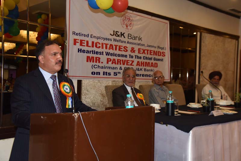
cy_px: 80
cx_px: 120
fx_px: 254
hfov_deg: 50.7
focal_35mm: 38
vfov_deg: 35.1
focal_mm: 38
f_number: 5.6
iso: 1250
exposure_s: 1/60
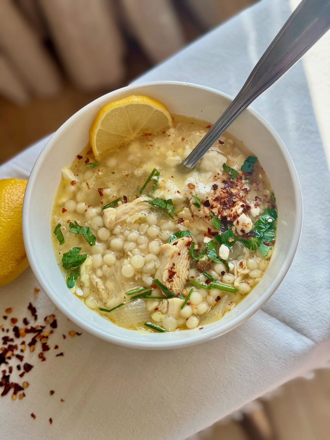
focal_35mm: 48
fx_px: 610
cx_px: 165
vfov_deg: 39.7
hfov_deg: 30.3
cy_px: 220
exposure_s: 1/229
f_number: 1.78
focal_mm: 6.76
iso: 64
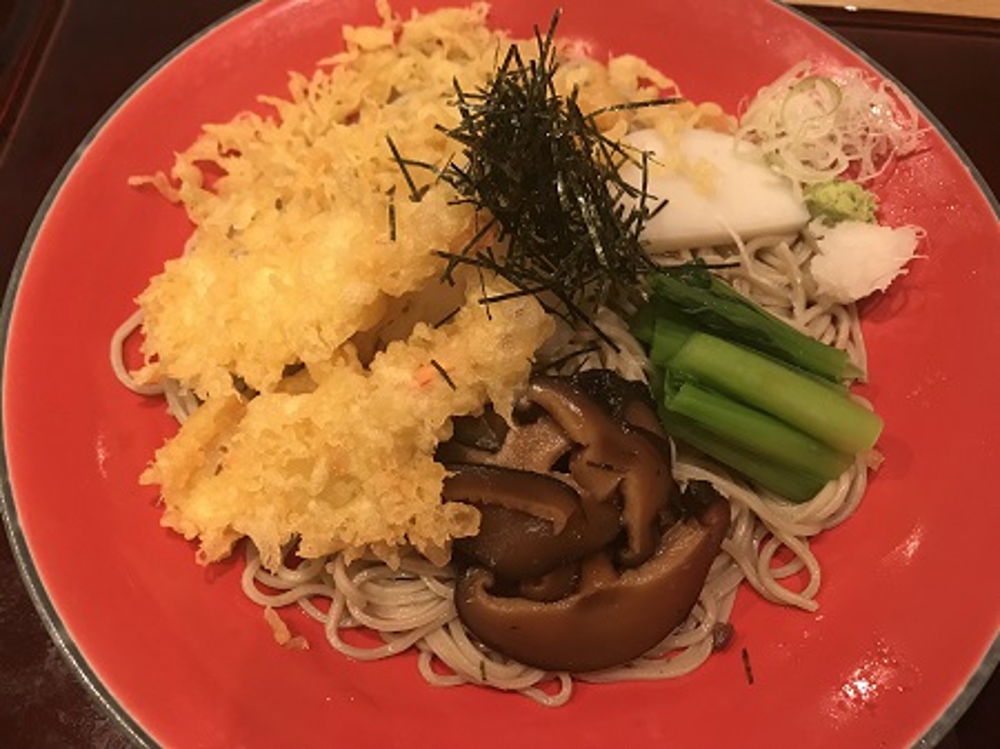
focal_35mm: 28
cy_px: 374
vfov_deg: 49.7
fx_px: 808
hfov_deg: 63.5
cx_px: 500
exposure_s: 1/15
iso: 64
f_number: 1.8
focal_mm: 3.99
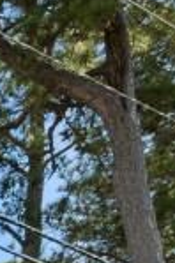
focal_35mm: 174
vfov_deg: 9.0
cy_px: 840
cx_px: -744
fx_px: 1272
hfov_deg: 5.5
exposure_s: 1/320
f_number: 9
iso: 100
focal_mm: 11
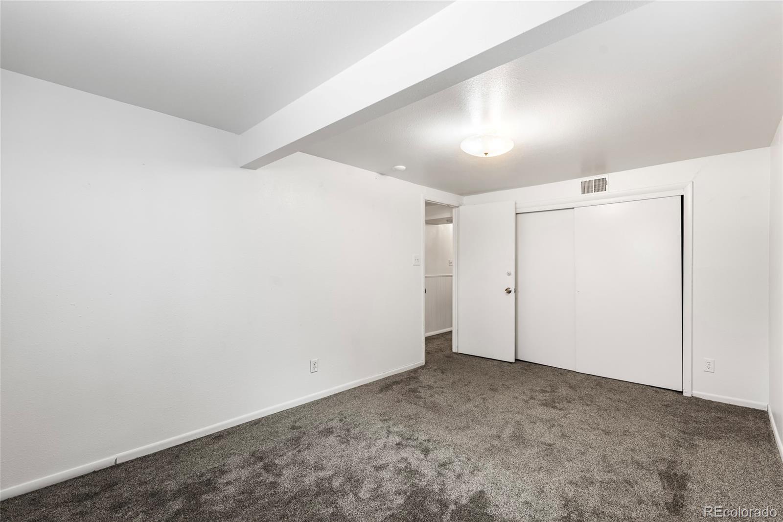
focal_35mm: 16
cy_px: 261
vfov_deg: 72.0
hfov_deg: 95.0
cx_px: 392
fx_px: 359
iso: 320
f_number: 7.1
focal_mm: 16.5
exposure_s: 1/3
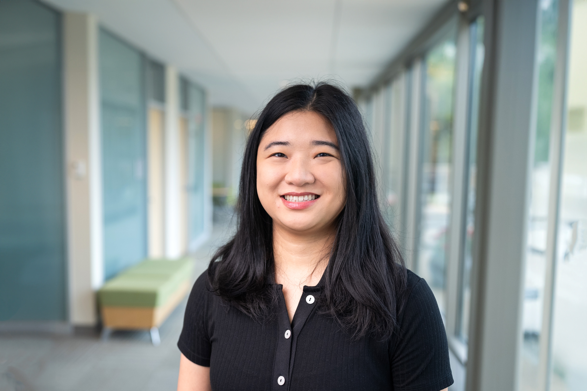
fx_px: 603
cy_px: 196
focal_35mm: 37
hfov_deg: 51.9
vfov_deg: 35.9
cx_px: 294
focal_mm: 37
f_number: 2.2
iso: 640
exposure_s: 1/320
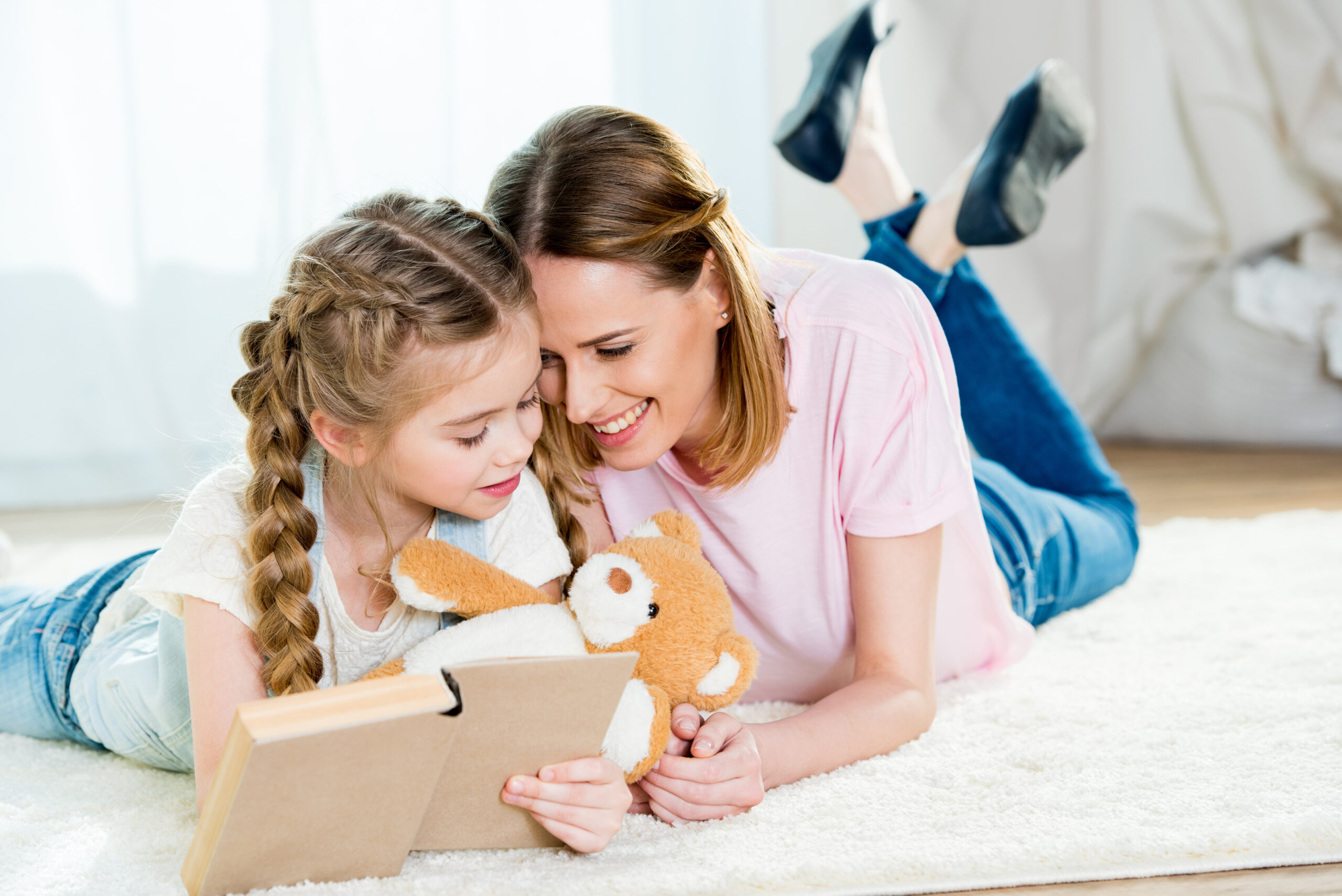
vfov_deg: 12.2
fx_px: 4177
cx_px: 671
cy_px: 448
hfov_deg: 18.3
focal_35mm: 112
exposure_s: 1/200
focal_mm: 112
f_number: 4.5
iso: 200
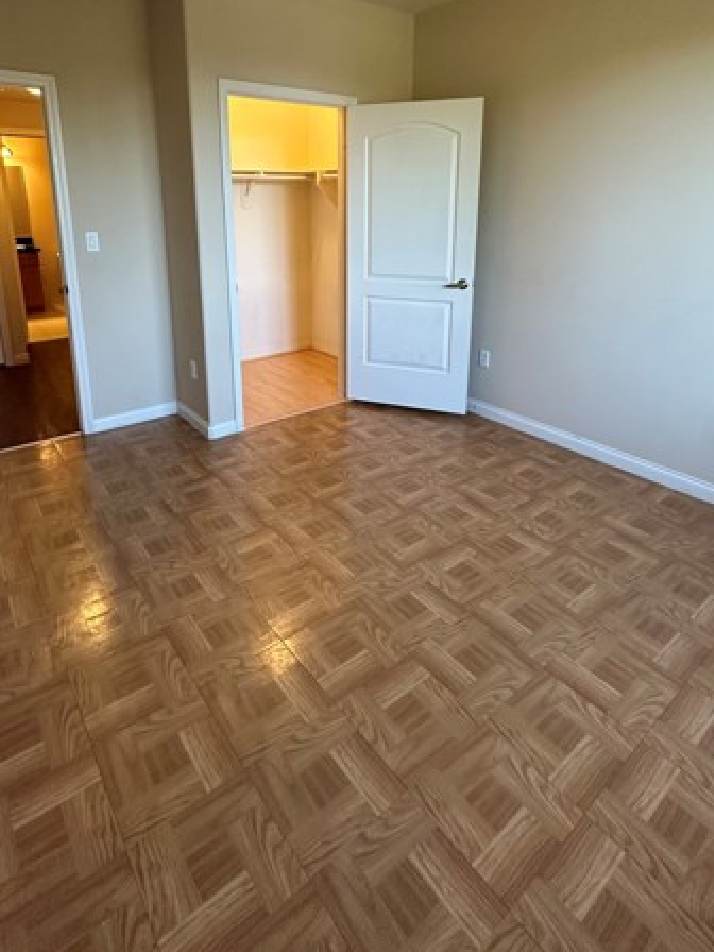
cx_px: 340
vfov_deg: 79.5
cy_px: 329
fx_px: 550
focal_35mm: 20
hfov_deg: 65.9
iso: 320
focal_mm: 2.22
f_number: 2.2
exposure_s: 1/120
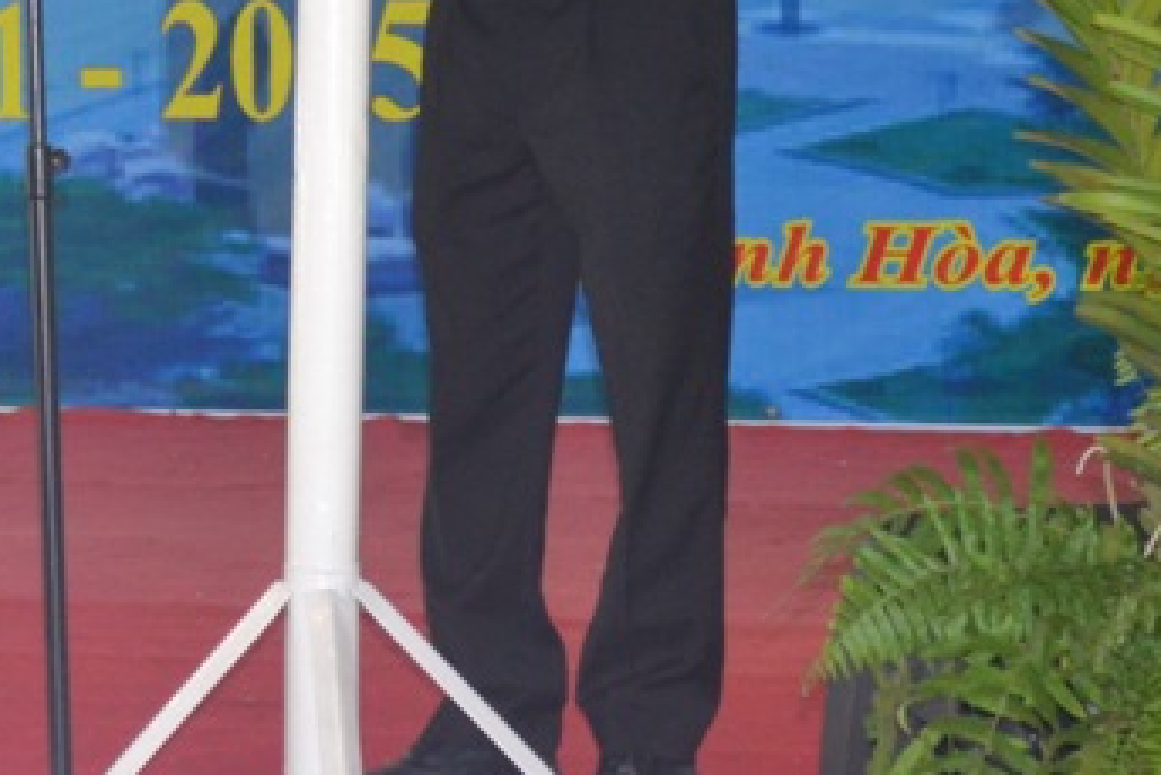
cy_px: -151
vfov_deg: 6.8
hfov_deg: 10.1
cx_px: -183
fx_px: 6501
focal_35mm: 201
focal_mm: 45
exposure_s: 1/60
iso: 1100
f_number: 5.3
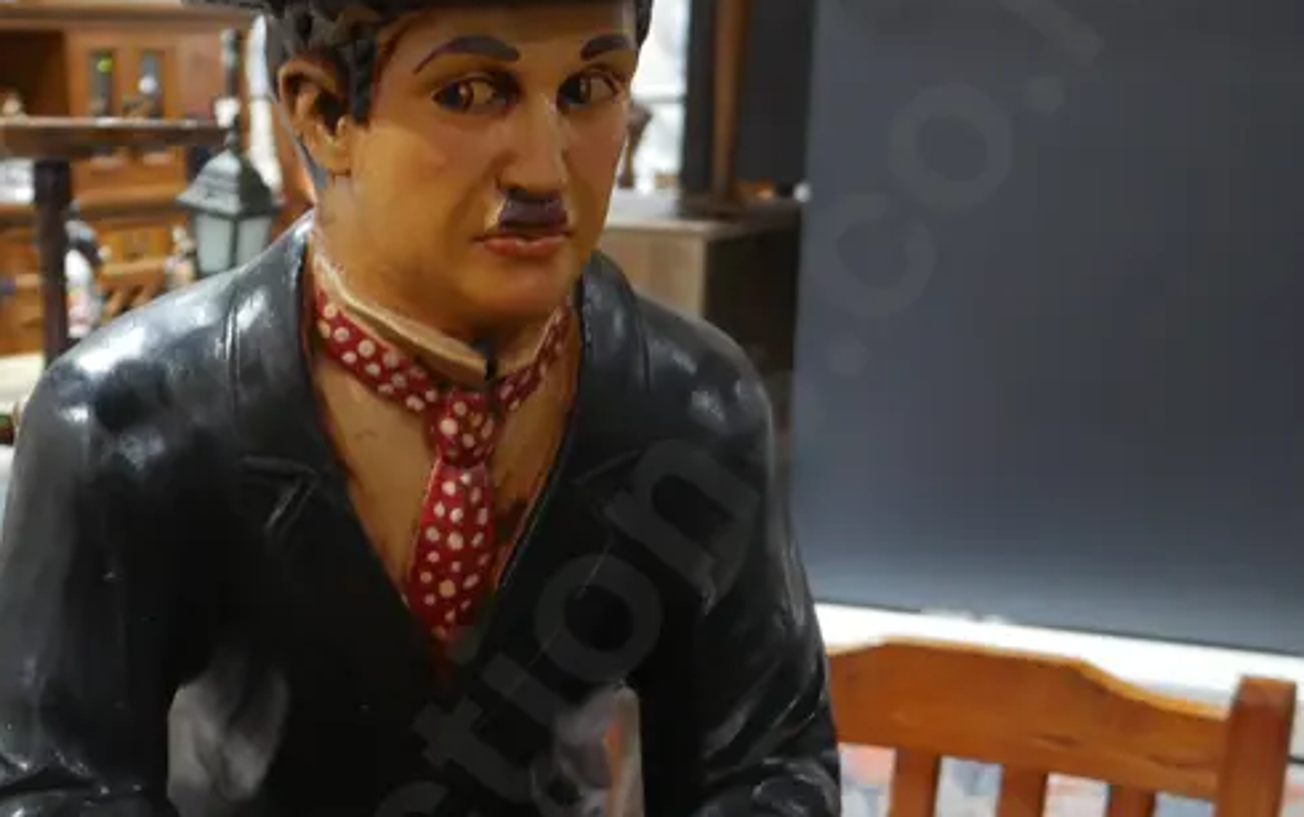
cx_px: 358
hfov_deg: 32.4
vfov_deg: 19.9
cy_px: 934
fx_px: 2205
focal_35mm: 62
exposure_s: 1/60
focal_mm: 14
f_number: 4
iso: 800
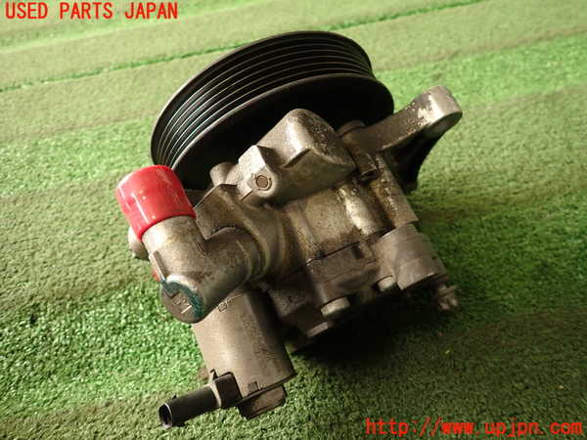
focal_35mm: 25
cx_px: 294
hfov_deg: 69.4
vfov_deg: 54.9
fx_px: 424
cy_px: 220
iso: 200
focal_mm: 4.5
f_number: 2
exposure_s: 1/60
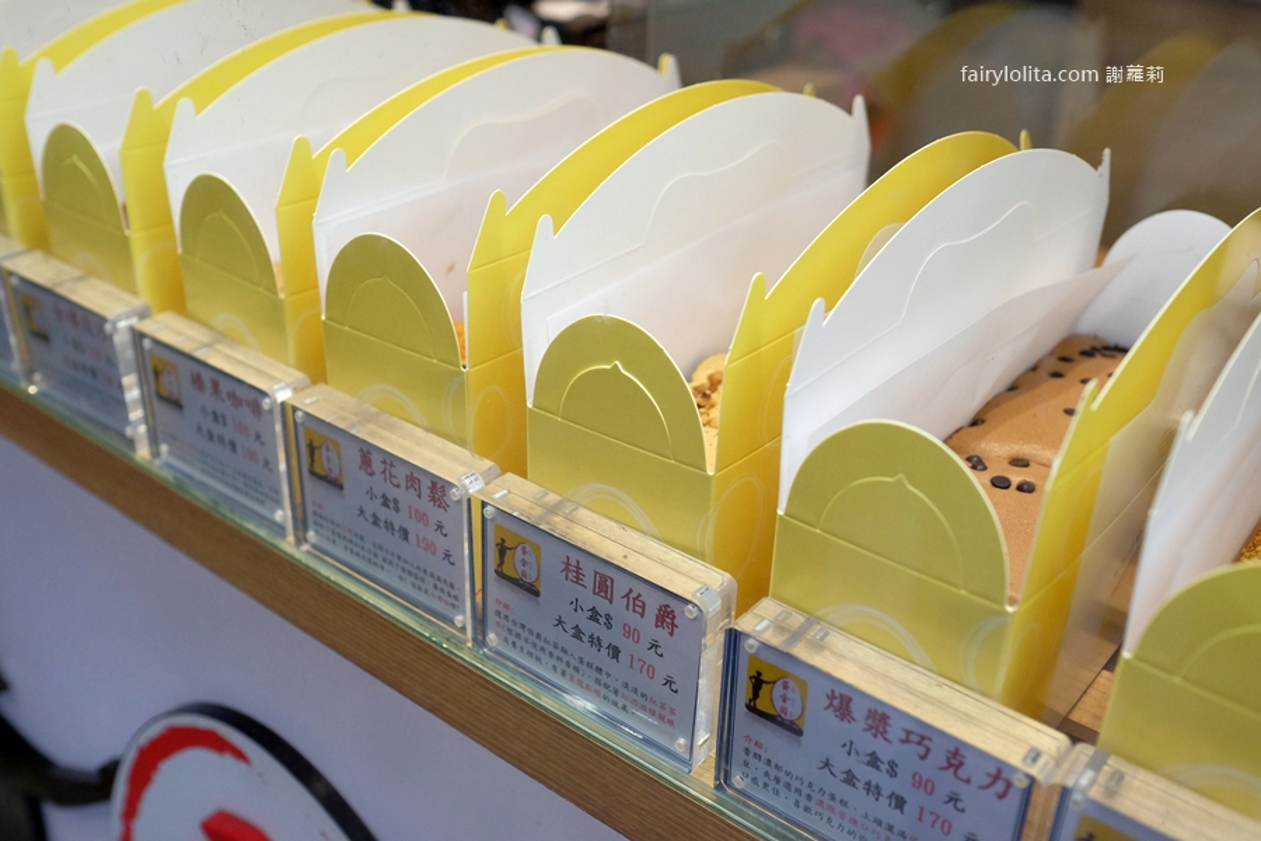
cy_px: 420
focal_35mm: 35
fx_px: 1226
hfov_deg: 54.4
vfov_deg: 37.9
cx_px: 630
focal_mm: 23
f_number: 3.2
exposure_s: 1/450
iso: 2500
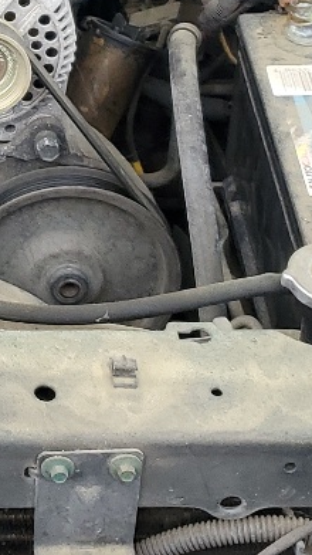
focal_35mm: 116
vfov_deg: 17.8
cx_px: -296
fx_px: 1706
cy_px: -50
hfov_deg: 9.8
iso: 50
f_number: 1.5
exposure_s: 1/294
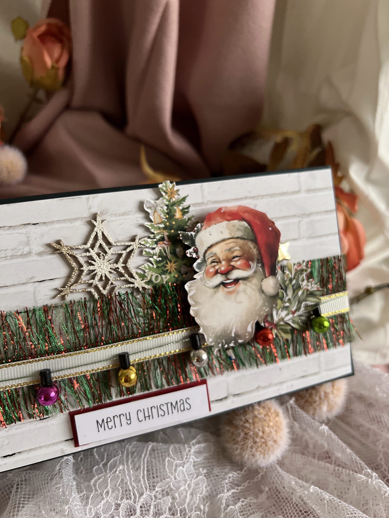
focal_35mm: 26
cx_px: 194
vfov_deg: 67.3
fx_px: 390
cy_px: 259
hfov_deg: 53.1
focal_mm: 5.7
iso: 400
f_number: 1.5
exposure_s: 1/50
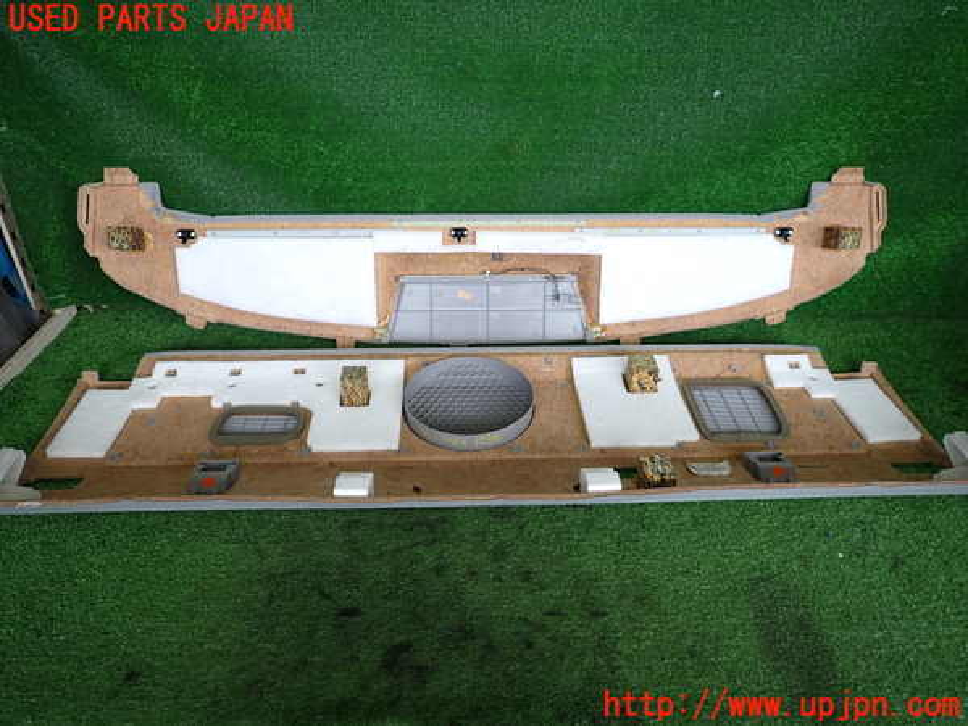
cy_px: 363
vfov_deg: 54.9
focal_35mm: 25
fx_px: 699
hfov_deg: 69.4
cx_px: 484
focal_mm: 4.5
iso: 160
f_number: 2
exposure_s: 1/125
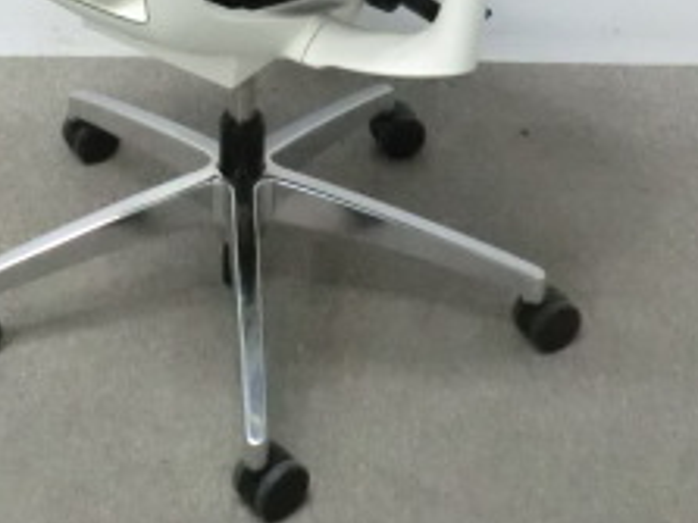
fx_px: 1854
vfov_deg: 15.1
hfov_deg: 21.3
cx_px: 269
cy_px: -213
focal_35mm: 92
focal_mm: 5.8
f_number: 3.5
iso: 800
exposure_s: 1/40
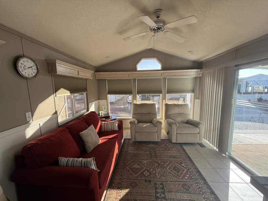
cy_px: 100
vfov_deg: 85.7
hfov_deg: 102.1
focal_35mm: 14
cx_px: 134
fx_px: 108
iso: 64
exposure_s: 1/113
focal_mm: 2.22
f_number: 2.2
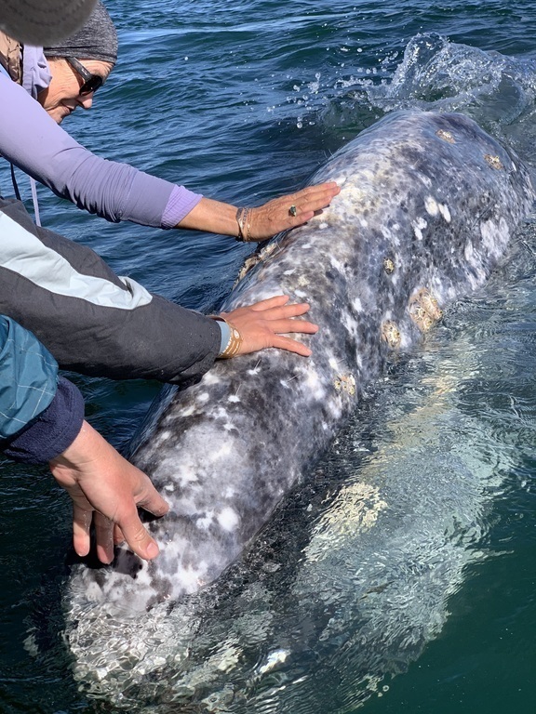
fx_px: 1074
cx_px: 268
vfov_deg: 36.8
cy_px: 357
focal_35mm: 52
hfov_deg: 28.0
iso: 16
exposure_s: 1/1261
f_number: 2.4
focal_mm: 6
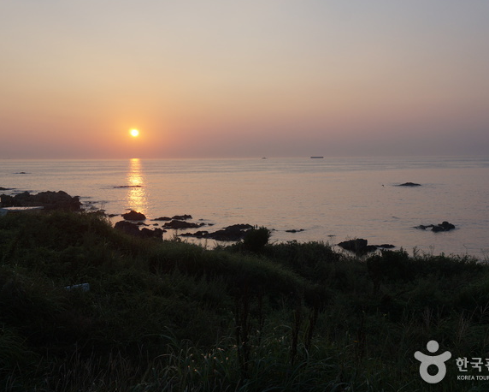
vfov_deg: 37.7
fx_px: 573
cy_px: 196
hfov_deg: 46.2
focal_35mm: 40
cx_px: 256
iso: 200
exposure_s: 1/250
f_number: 8
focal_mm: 23
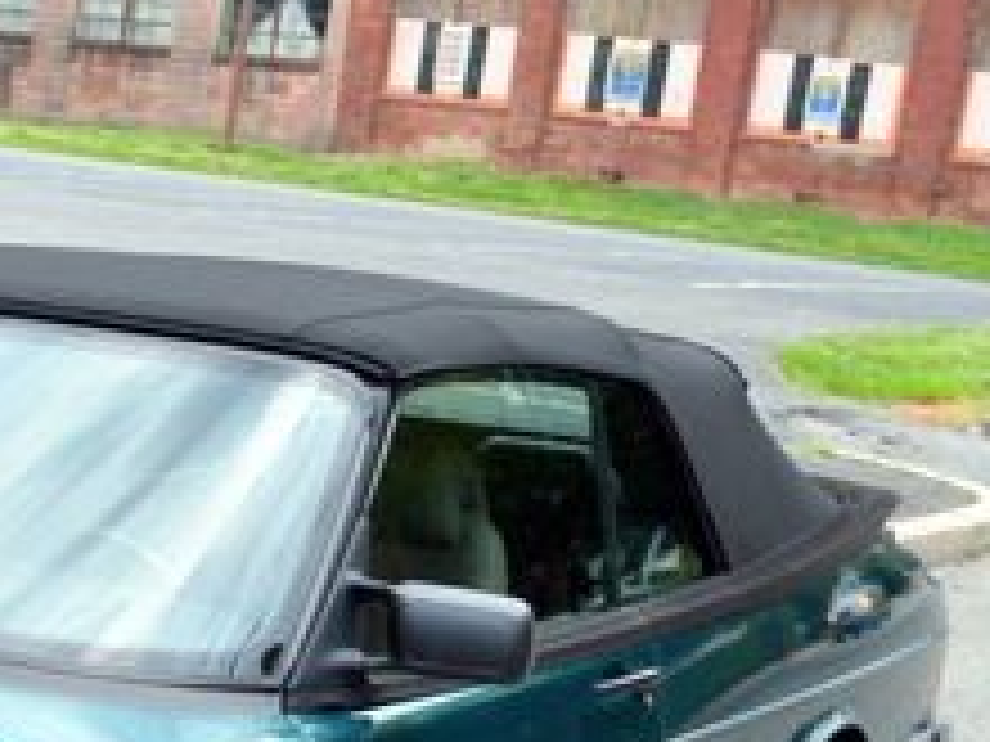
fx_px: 2631
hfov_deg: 19.9
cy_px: 809
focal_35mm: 92
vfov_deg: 15.6
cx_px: -225
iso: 280
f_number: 5.6
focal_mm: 22
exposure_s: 1/125
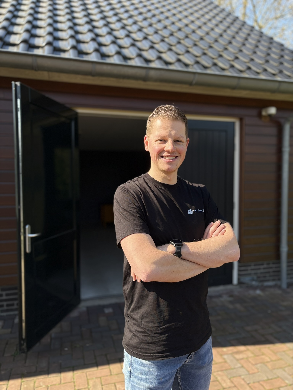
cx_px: 146
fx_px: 293
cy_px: 195
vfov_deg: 67.3
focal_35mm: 26
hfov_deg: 53.1
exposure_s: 1/2012
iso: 50
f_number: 1.6
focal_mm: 5.96
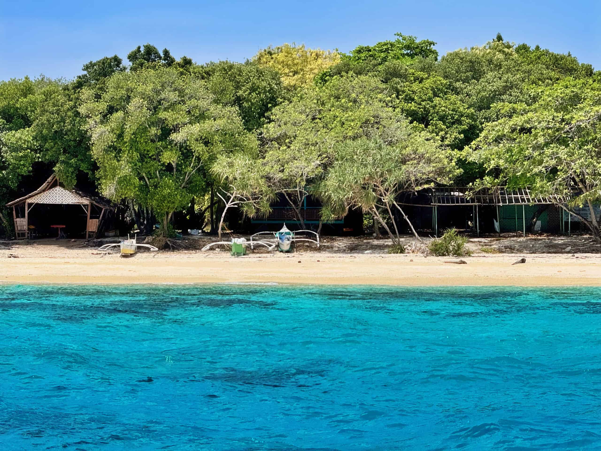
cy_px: 226
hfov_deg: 16.4
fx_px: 2083
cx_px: 300
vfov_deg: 12.3
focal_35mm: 120
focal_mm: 15.7
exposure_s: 1/1866
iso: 50
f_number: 2.8
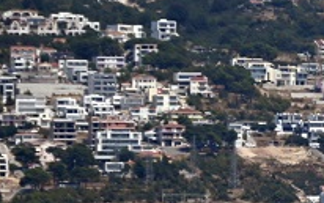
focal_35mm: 1484
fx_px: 13111
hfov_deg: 1.4
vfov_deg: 0.9
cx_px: 609
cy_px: 185
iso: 100
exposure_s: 1/800
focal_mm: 300
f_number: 5.6
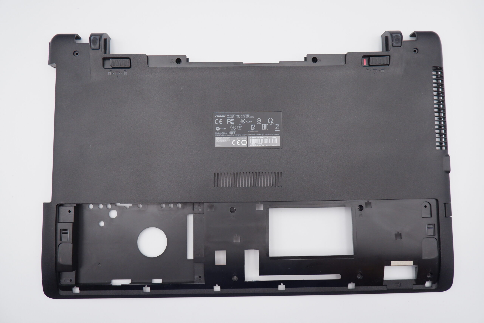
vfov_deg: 55.1
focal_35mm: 23
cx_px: 242
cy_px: 162
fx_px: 309
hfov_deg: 76.1
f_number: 5.6
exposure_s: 1/280
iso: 1250
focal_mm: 15
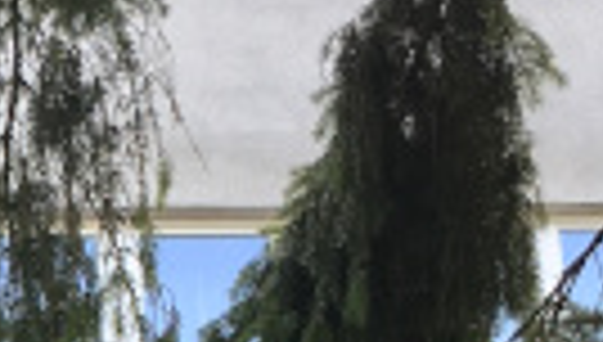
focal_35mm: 188
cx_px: -396
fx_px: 3012
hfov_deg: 10.9
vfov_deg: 6.3
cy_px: 752
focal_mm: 4.15
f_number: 2.2
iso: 25
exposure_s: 1/100
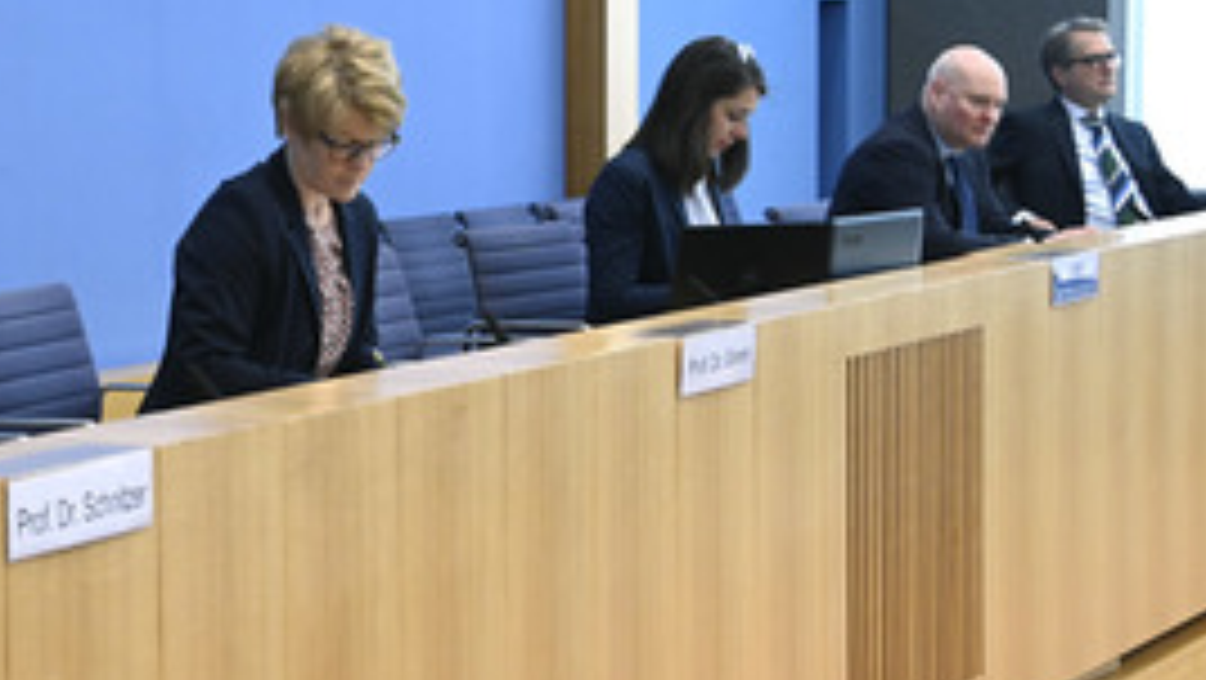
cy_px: 266
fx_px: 3103
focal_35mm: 97
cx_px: 259
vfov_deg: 12.5
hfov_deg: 21.7
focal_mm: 55
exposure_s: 1/640
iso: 4000
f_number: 5.6
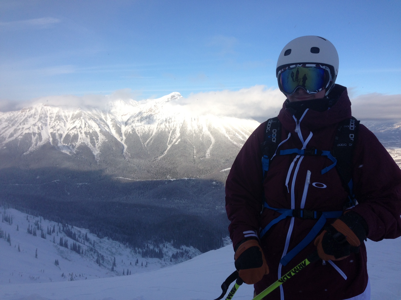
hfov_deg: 55.4
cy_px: 150
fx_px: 382
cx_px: 200
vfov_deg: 42.9
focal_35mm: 33
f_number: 2.4
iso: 50
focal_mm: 4.13
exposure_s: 1/1427
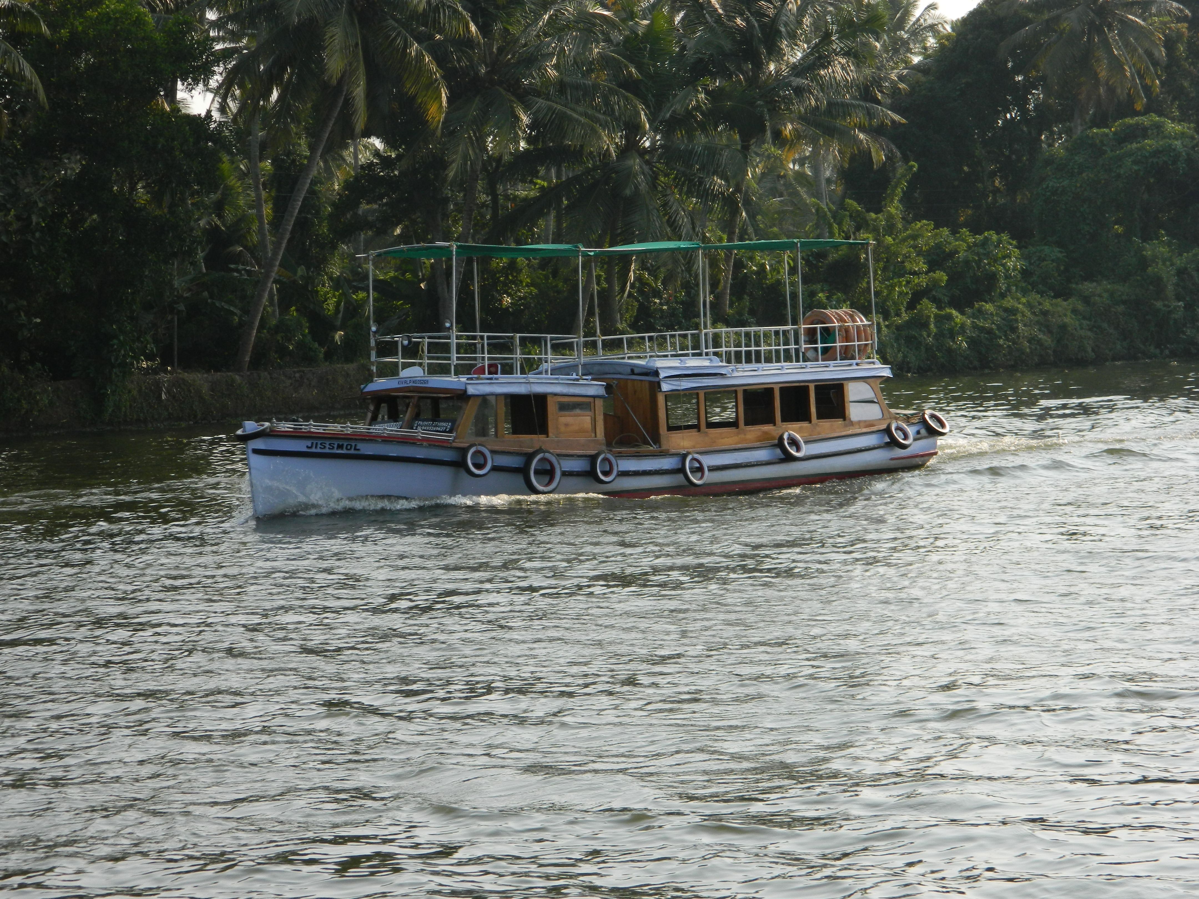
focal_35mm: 103
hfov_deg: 19.1
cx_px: 600
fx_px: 3568
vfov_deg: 14.4
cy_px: 450
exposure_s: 1/500
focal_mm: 18.6
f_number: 4.5
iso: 80
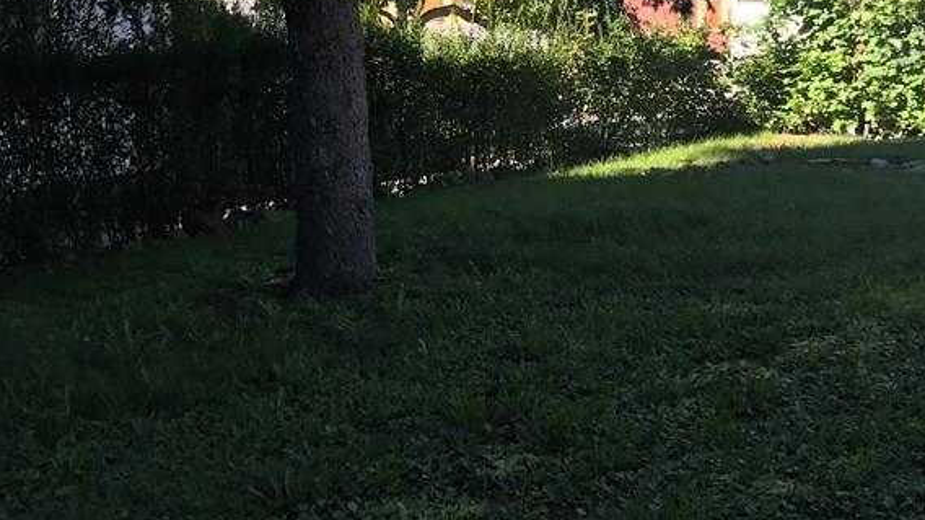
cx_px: 599
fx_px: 1348
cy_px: 158
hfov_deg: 37.5
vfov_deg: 21.7
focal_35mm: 55
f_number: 1.8
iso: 20
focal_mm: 3.99
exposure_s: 1/591
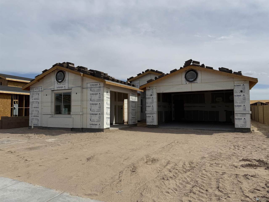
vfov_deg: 56.8
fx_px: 187
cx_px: 134
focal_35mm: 24
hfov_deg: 71.6
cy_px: 101
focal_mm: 6.76
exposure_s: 1/10309
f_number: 1.78
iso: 80
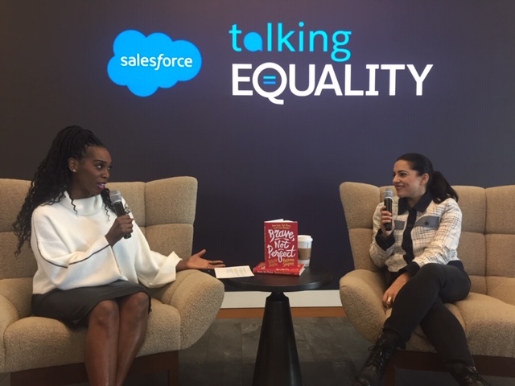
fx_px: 431
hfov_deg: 61.7
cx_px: 258
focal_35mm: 29
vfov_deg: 48.2
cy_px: 193
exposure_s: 1/30
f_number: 2.2
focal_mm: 4.15
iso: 100
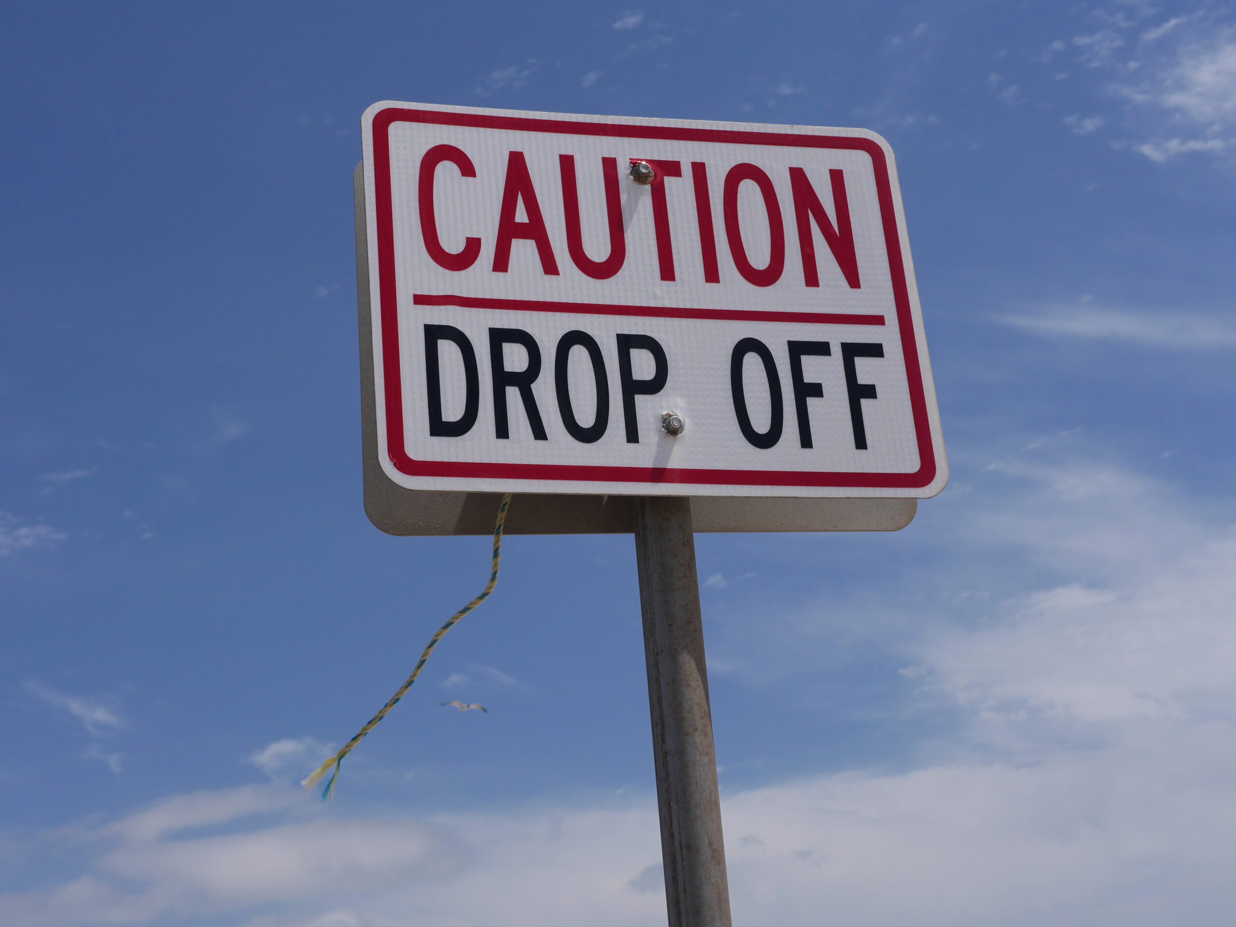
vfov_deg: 29.1
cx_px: 618
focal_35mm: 50
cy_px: 464
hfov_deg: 38.2
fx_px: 1785
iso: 200
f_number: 6.3
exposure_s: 1/1600
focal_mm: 25
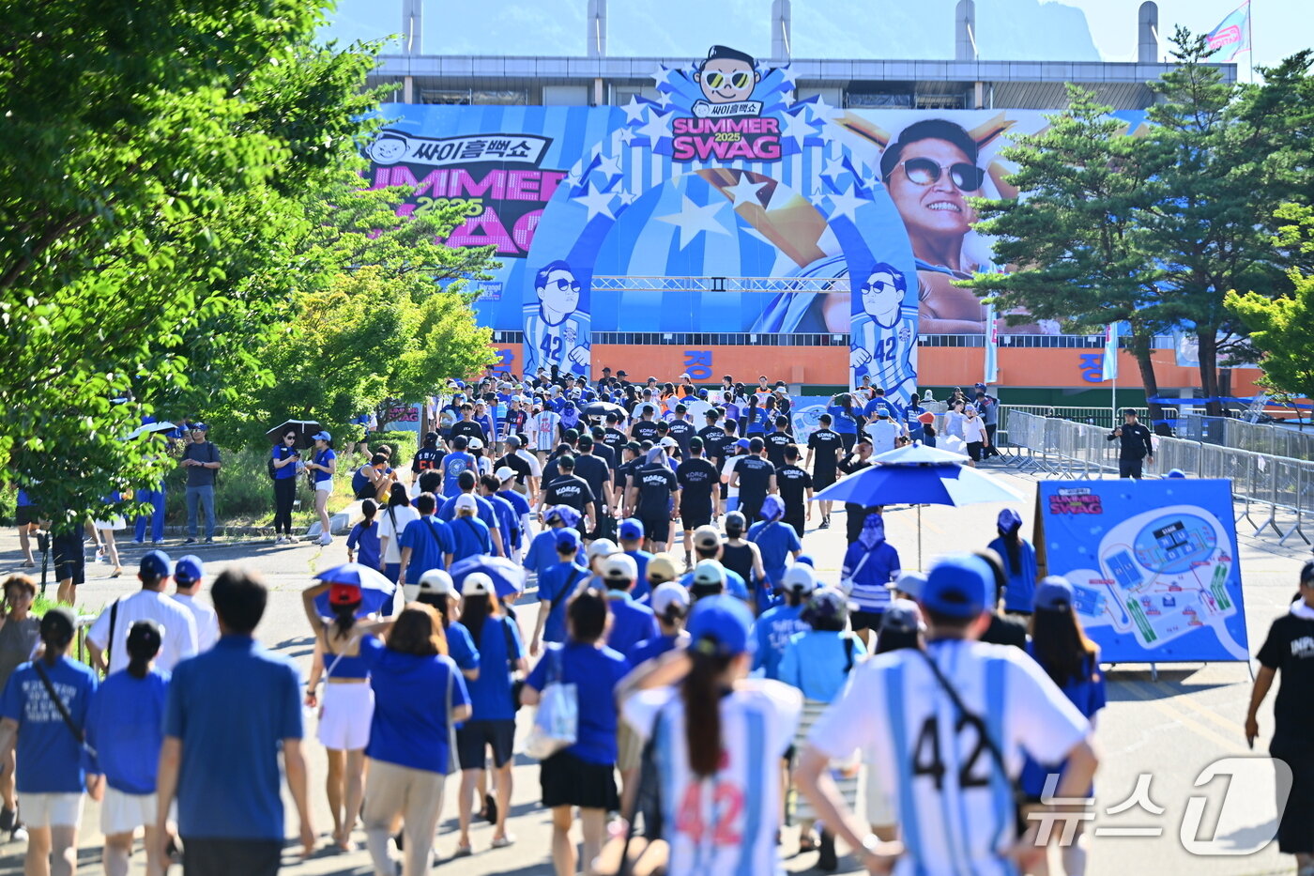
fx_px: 3832
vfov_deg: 13.0
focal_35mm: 105
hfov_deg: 19.5
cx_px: 657
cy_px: 438
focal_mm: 105
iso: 100
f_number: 2.8
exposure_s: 1/1000
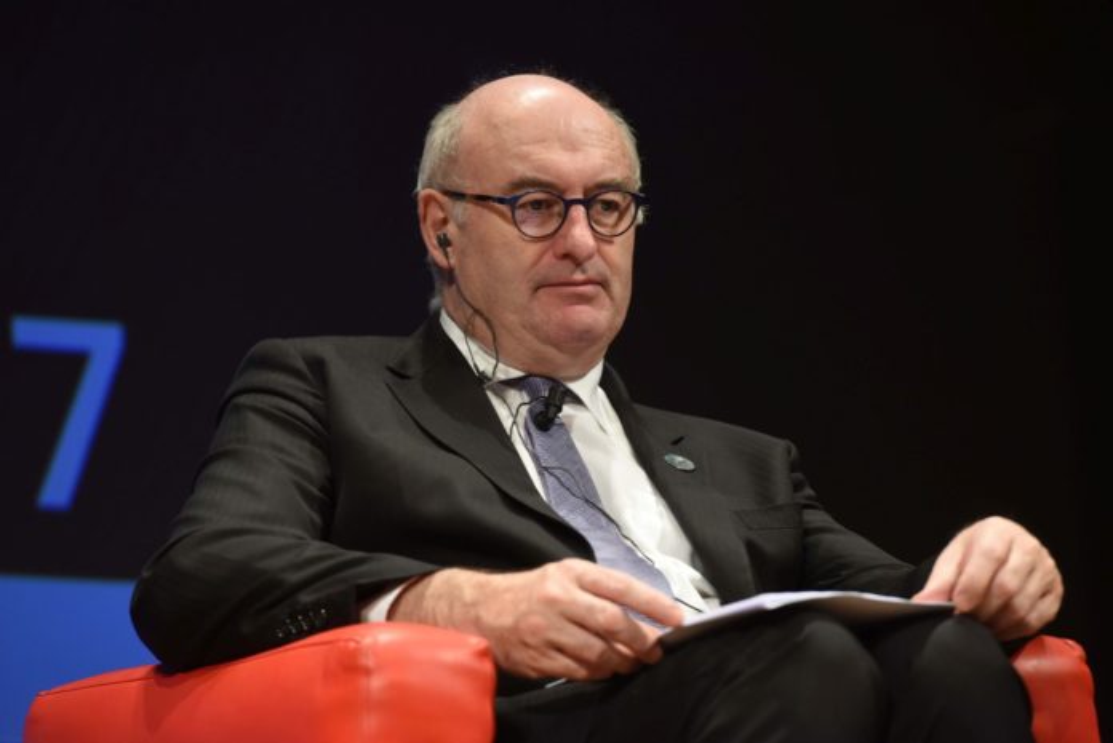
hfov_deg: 10.3
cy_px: 372
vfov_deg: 6.9
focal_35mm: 200
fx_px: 6187
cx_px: 556
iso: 1600
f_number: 4.5
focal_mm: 200
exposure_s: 1/160
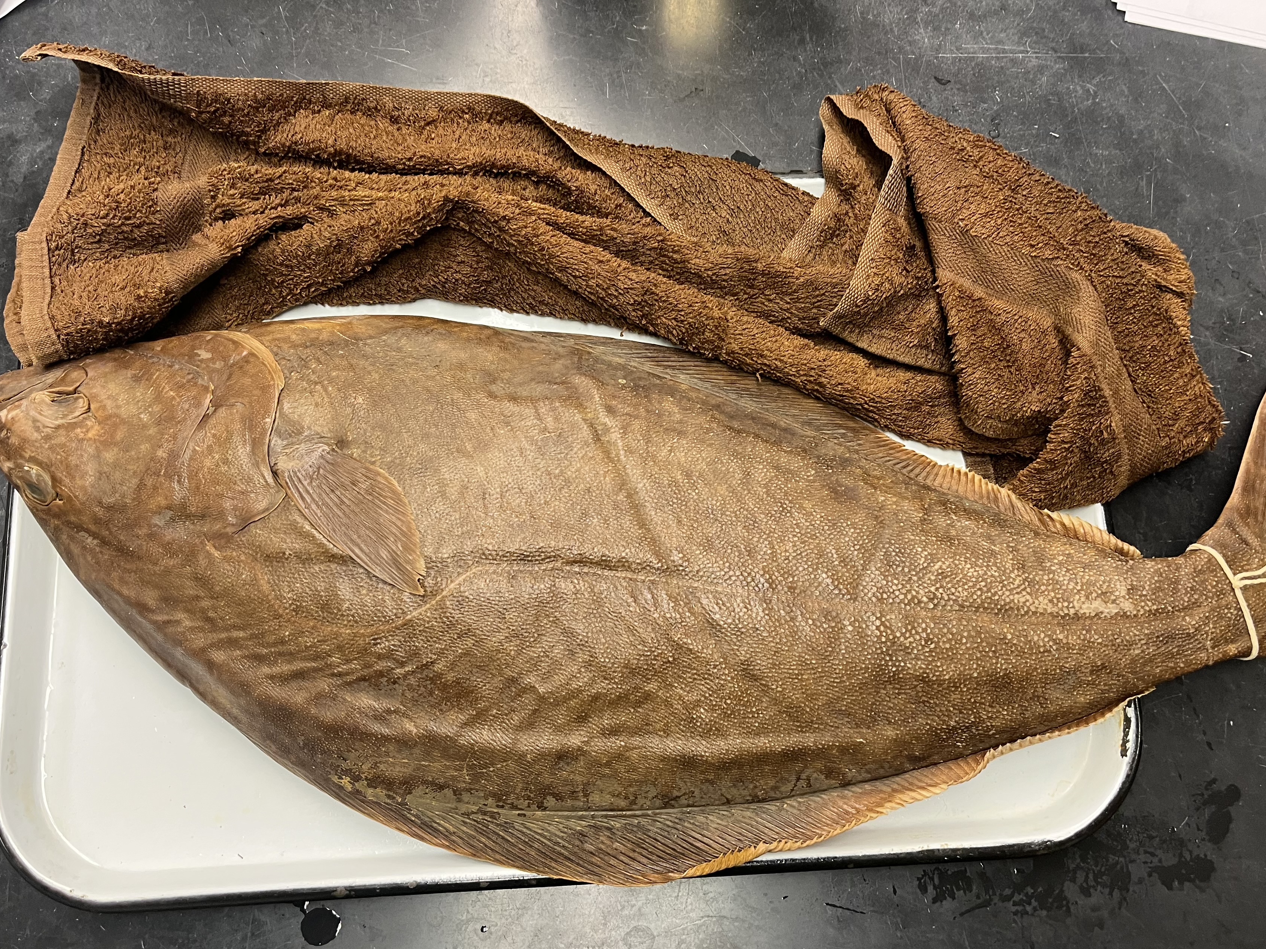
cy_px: 504
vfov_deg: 45.4
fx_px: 1134
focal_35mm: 31
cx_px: 644
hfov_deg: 58.4
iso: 125
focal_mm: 5.1
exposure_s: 1/60
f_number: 1.6
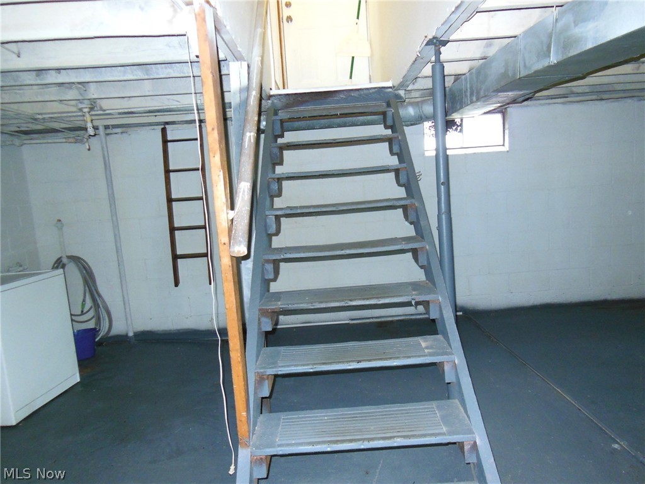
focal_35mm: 25
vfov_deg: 54.9
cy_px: 242
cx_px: 322
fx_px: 466
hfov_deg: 69.4
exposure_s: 1/25
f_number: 3.5
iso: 500
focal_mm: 4.5
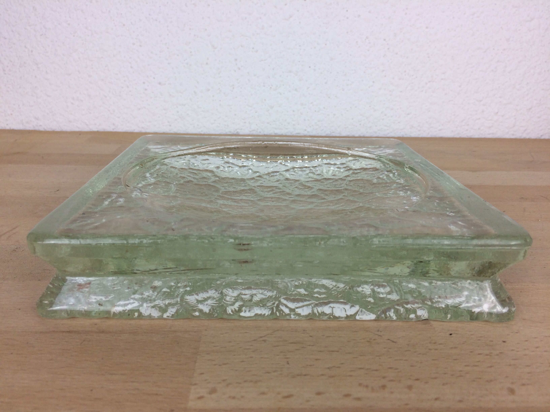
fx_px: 461
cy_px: 206
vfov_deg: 48.2
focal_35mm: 29
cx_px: 275
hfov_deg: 61.7
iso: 50
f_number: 2.2
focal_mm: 4.15
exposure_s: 1/100
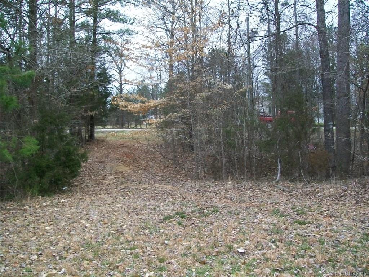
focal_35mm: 36
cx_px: 184
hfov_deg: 51.4
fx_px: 384
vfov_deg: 39.7
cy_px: 138
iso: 160
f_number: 2.7
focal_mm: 6
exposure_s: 1/60
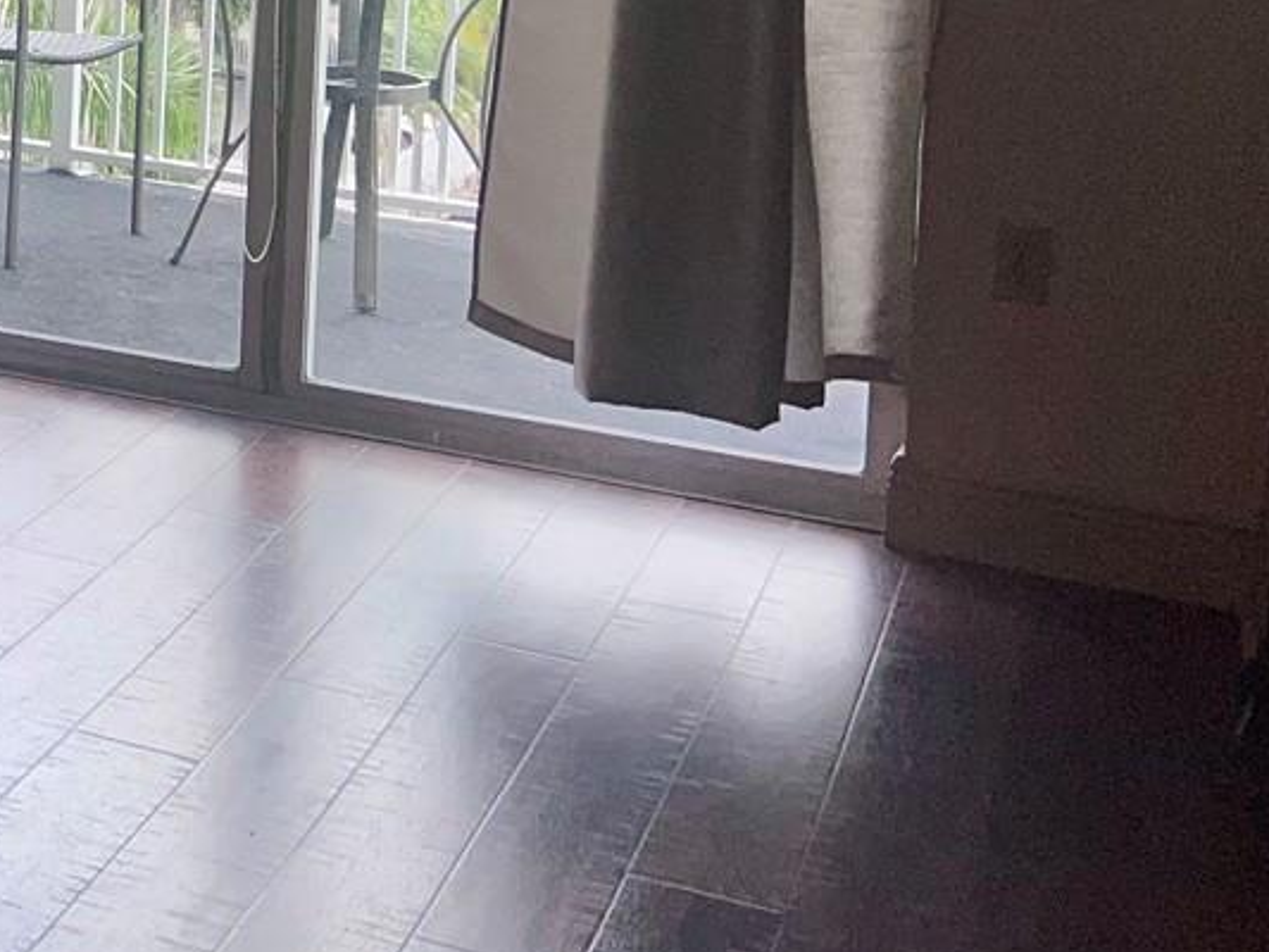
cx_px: -588
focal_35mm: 78
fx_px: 2860
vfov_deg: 17.8
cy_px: -252
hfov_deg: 21.4
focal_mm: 5.7
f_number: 1.5
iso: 32
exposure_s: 1/1224
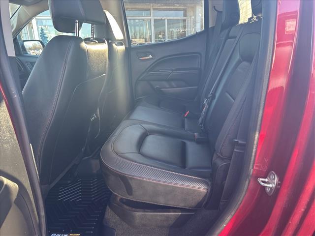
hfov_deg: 67.3
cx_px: 158
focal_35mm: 26
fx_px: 237
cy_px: 118
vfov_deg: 53.1
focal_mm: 5.7
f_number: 1.5
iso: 80
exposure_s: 1/121
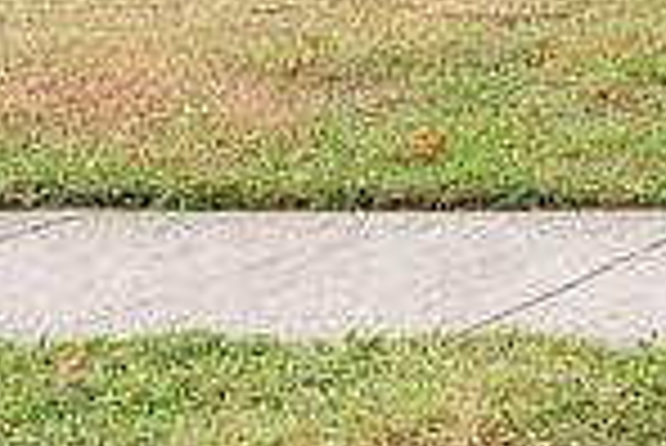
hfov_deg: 11.1
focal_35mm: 115
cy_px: -421
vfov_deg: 11.0
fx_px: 2130
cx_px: 2016
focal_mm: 17
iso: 100
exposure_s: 1/125
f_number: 8
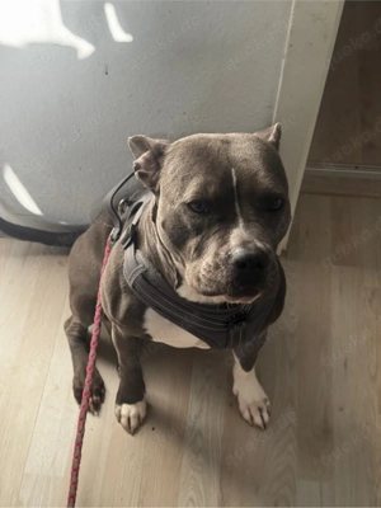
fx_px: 704
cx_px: 190
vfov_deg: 39.7
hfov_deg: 30.3
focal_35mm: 48
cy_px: 254
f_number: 1.78
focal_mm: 6.76
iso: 64
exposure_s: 1/200
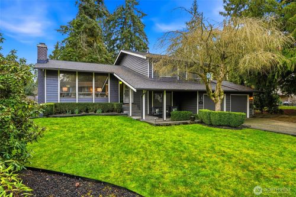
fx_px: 177
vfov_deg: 58.3
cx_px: 148
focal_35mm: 22
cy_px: 98
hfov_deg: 79.9
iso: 400
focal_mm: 21.5
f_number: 9
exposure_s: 1/800
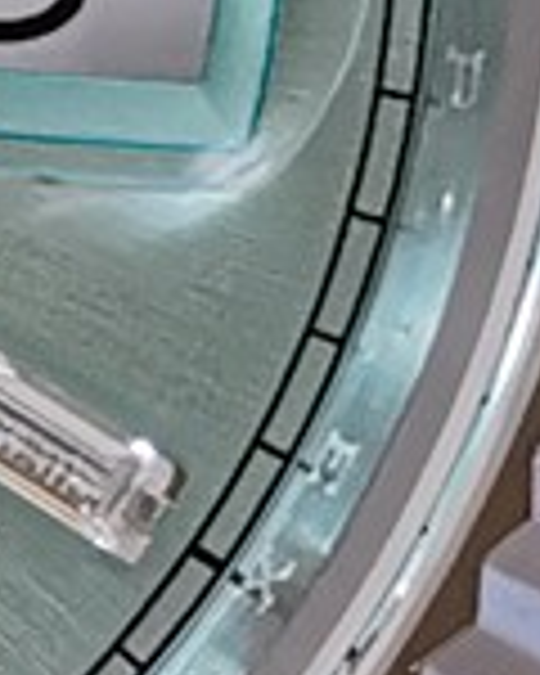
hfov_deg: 4.2
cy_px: -234
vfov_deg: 5.4
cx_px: -927
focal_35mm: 359
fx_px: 7172
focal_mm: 4.75
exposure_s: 1/100
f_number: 1.8
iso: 125
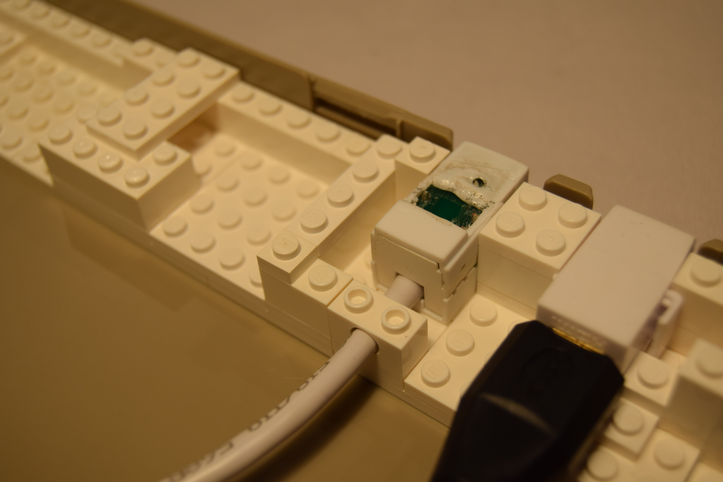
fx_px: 934
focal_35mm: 46
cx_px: 362
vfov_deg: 28.9
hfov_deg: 42.3
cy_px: 241
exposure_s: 1/80
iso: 400
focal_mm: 31
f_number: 4.5
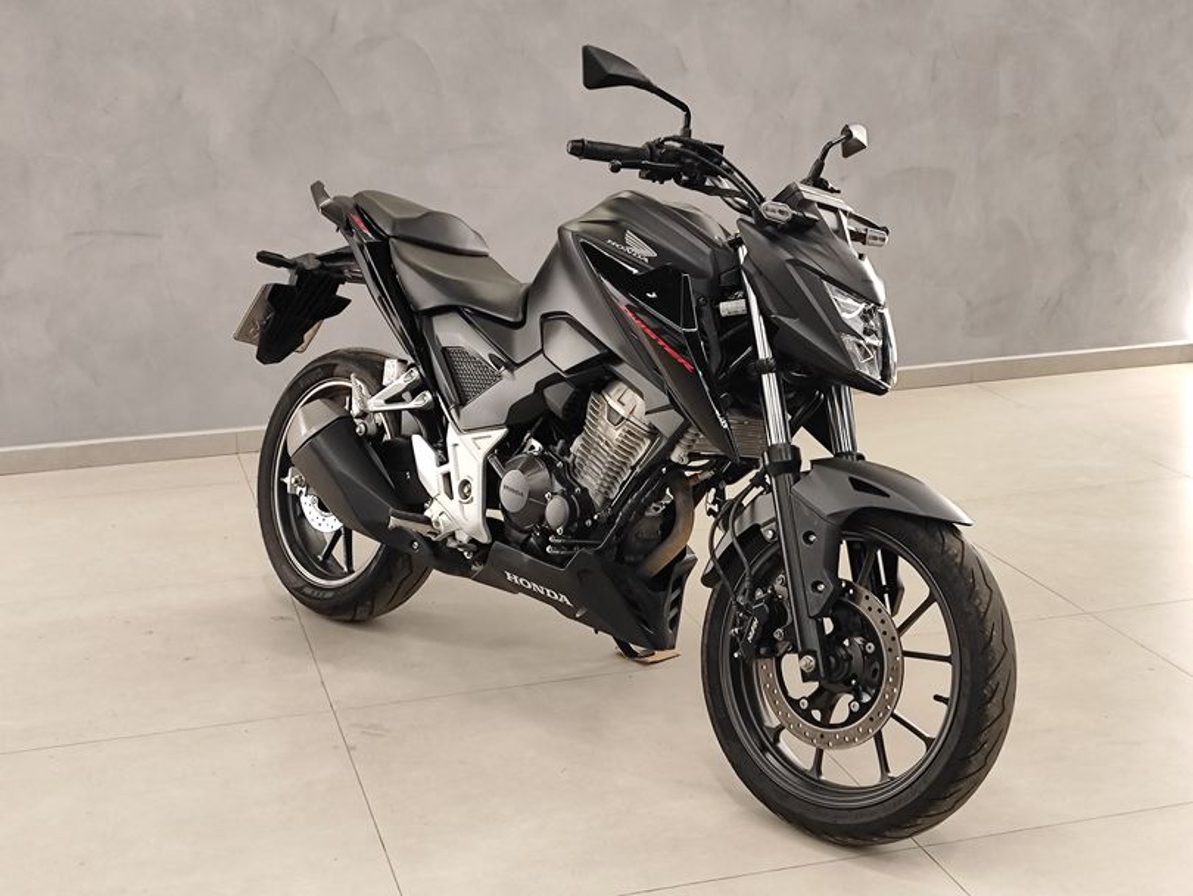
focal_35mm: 24
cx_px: 596
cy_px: 448
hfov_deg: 71.6
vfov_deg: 56.8
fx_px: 827
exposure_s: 1/60
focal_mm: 5.89
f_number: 1.89
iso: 1367
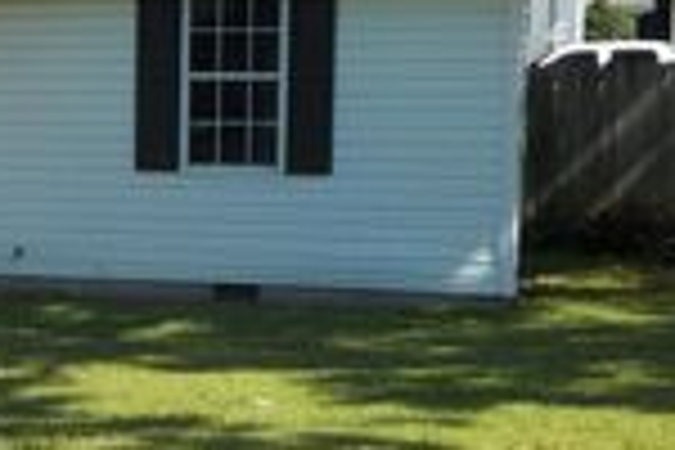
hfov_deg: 18.0
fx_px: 1950
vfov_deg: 13.2
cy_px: 250
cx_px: -270
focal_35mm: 104
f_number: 3.3
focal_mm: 4.1
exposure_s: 1/640
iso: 125
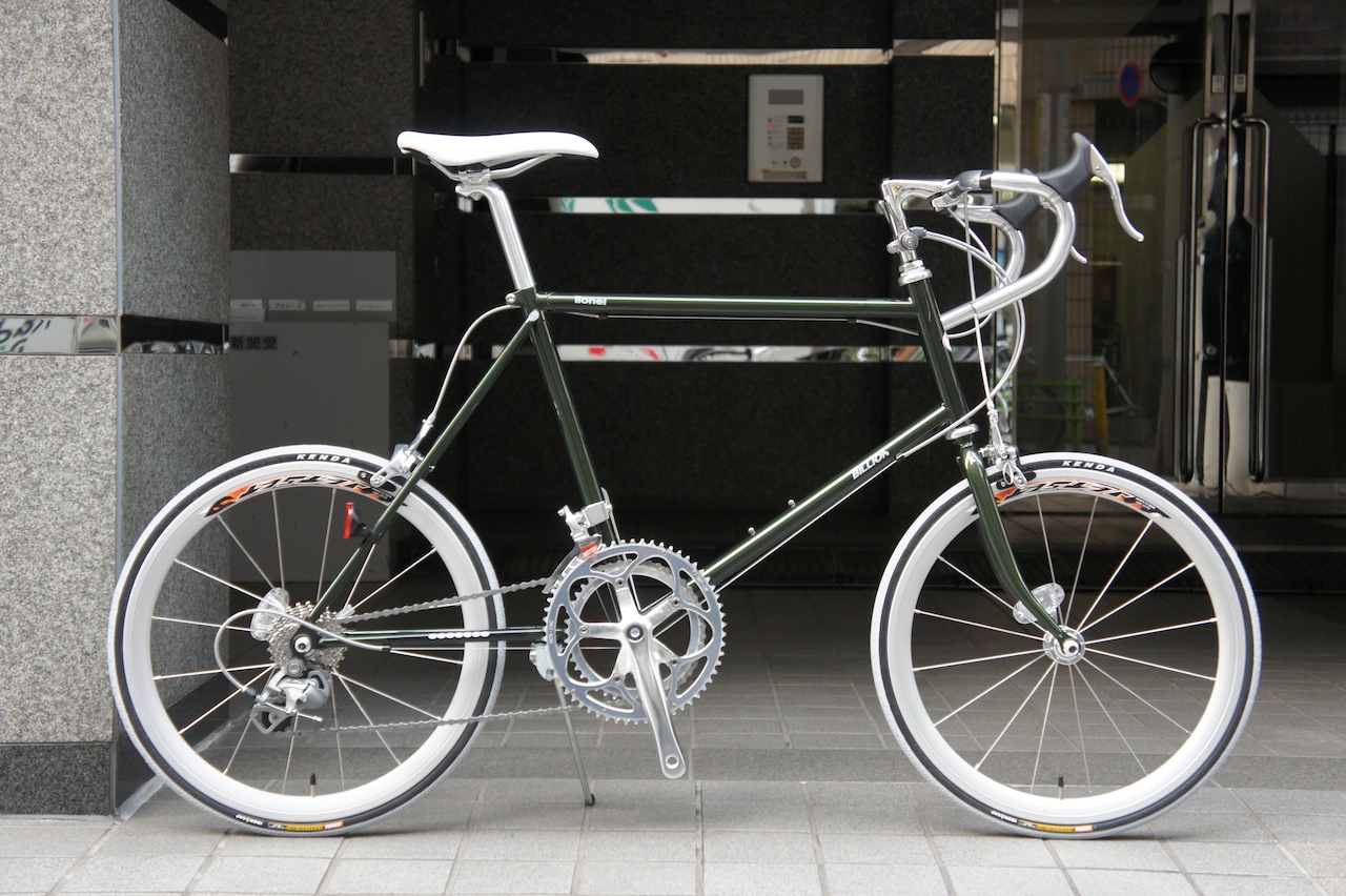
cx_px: 673
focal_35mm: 68
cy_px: 448
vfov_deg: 20.1
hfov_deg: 29.9
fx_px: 2522
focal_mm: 45
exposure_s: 1/80
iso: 500
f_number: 5
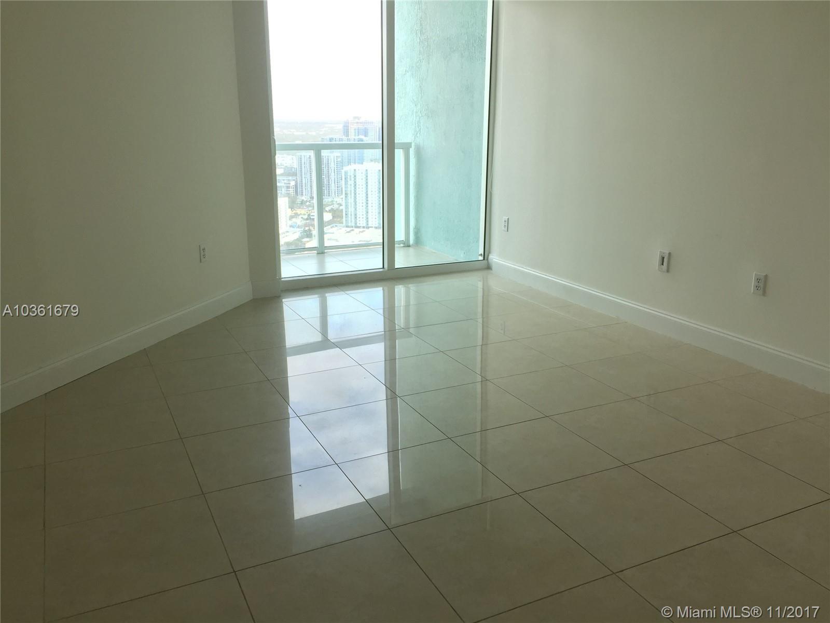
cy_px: 312
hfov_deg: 61.7
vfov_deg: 48.2
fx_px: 695
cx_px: 415
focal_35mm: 29
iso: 40
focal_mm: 4.15
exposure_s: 1/120
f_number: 2.2
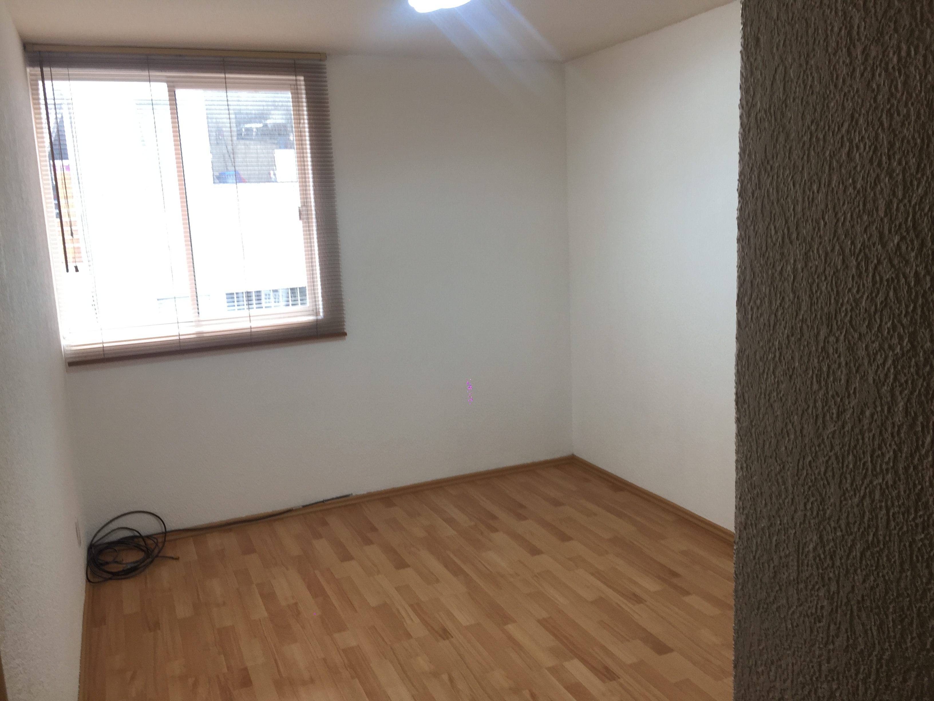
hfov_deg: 61.7
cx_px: 467
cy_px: 350
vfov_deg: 48.2
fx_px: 782
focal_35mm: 29
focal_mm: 4.15
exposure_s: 1/40
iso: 32
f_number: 2.2
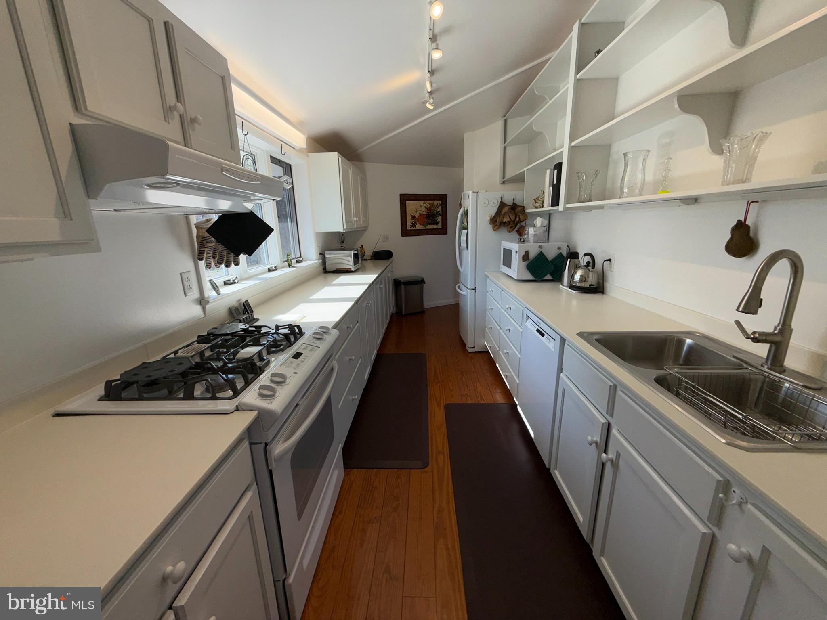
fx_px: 334
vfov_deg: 85.7
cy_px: 310
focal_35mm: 14
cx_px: 414
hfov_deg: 102.1
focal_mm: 2.22
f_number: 2.2
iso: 16
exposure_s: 1/259
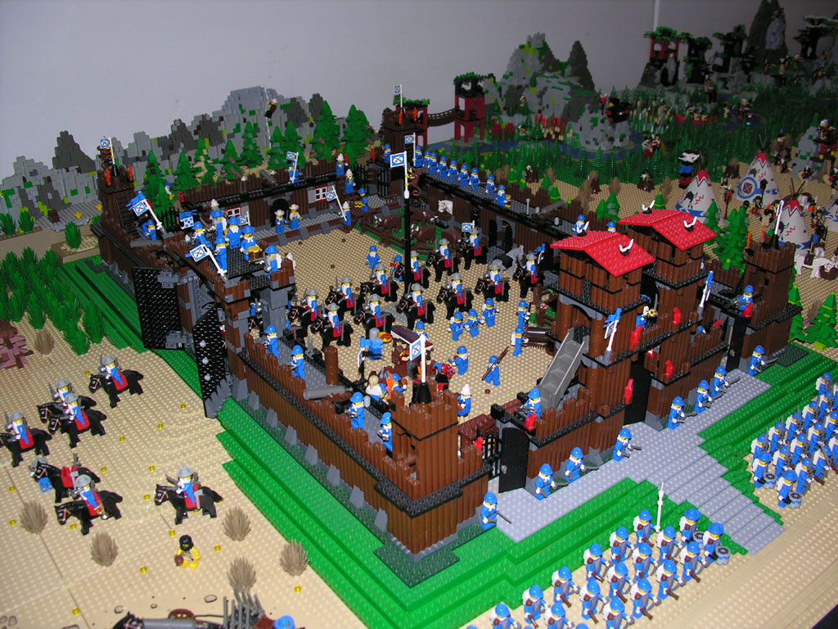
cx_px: 419
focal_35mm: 35
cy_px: 314
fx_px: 847
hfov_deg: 52.6
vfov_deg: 40.7
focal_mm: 8.9
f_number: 2.8
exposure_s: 1/60.1
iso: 50
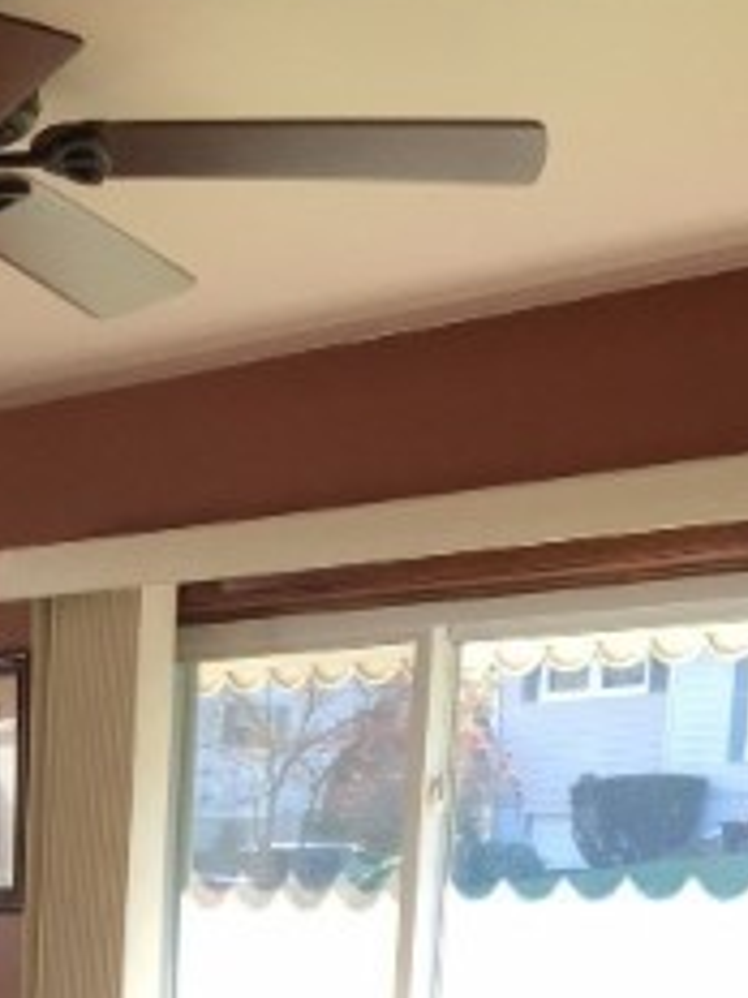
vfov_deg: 18.1
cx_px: -245
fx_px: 2766
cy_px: 1523
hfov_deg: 14.7
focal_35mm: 96
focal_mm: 4.15
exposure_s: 1/120
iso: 40
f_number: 2.2
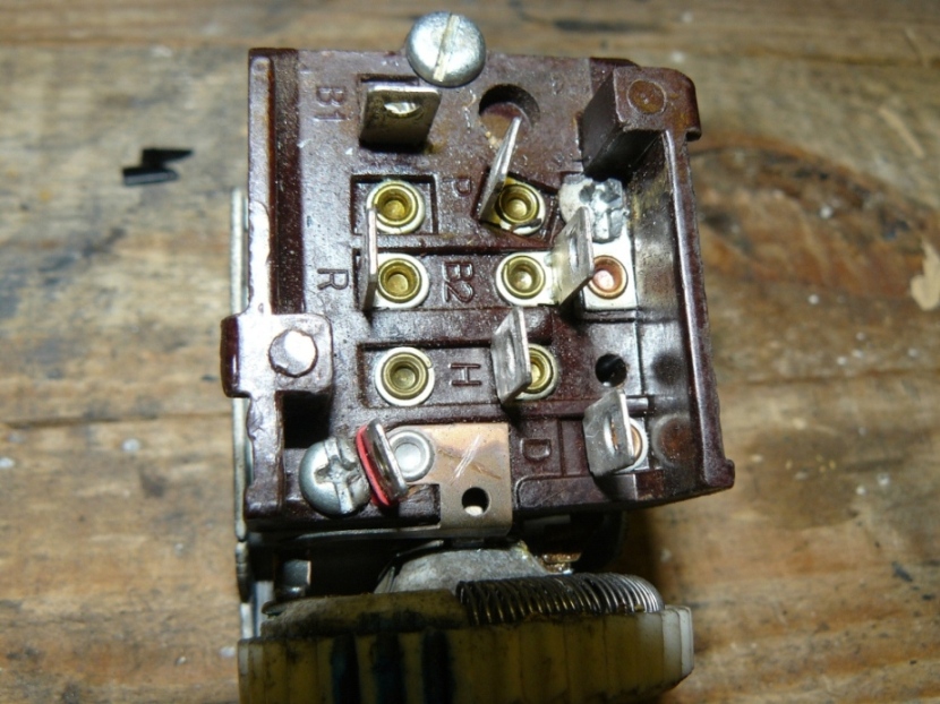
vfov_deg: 39.6
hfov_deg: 51.4
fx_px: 977
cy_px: 352
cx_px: 470
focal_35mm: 36
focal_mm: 6
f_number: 4
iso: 100
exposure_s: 1/30
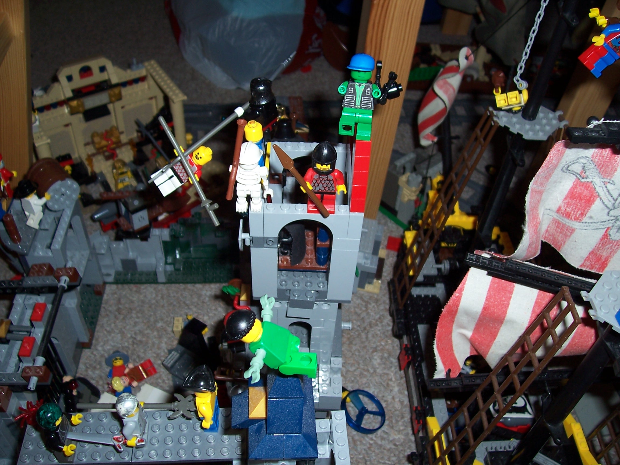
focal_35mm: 34
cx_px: 310
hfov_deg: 54.0
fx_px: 609
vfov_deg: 41.8
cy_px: 232
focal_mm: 5.6
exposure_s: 1/60
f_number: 2.7
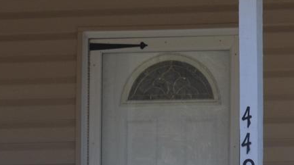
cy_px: 369
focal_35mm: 355
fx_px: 2767
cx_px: 100
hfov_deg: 6.1
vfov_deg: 3.4
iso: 160
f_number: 8
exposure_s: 1/250
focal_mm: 48
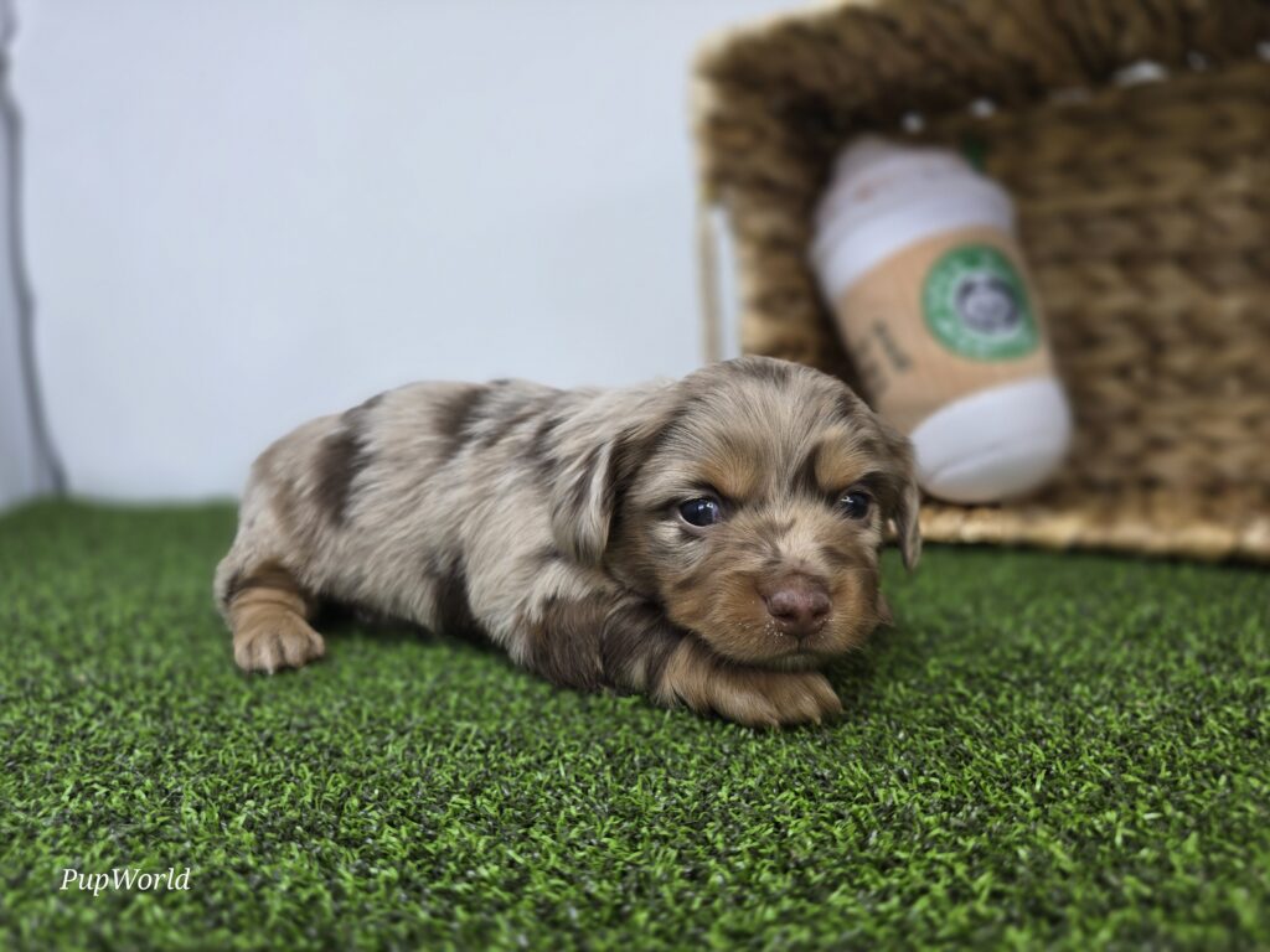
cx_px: 635
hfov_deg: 73.9
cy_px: 476
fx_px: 844
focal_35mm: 23
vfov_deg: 58.9
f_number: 1.7
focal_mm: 6.3
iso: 40
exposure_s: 1/120
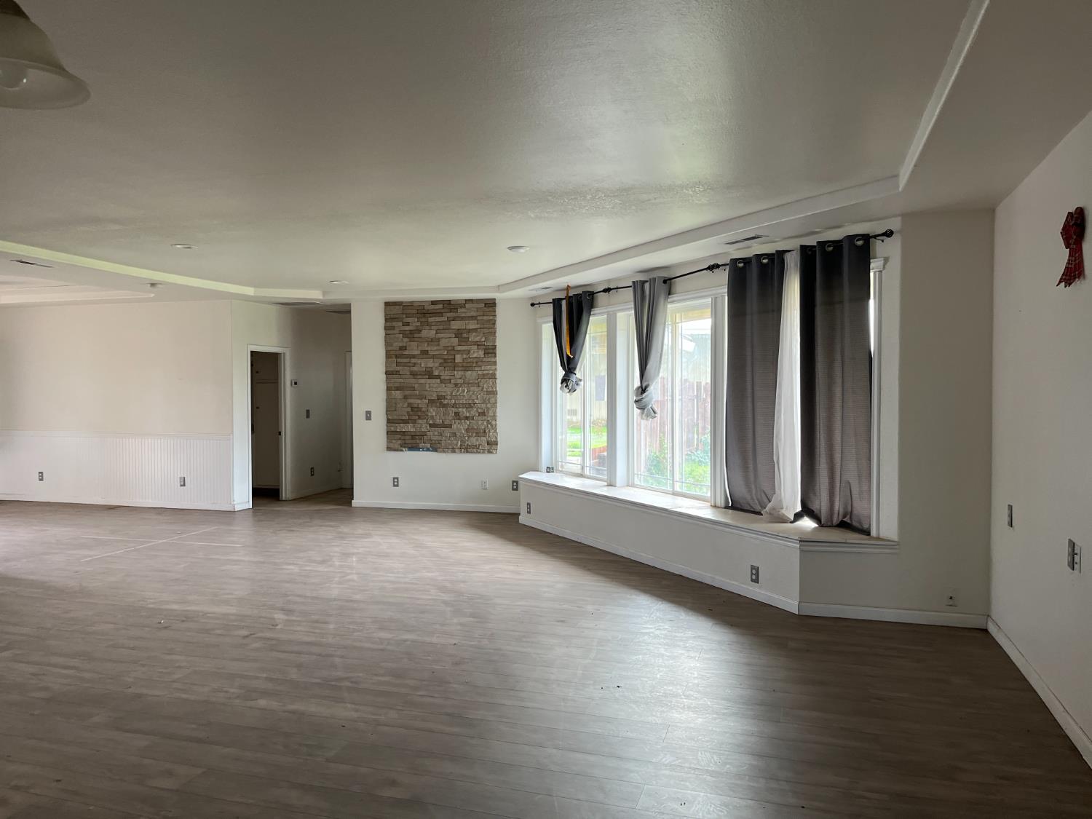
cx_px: 546
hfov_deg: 67.3
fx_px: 820
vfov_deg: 53.1
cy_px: 410
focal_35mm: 26
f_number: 1.6
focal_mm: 5.1
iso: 125
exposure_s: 1/121
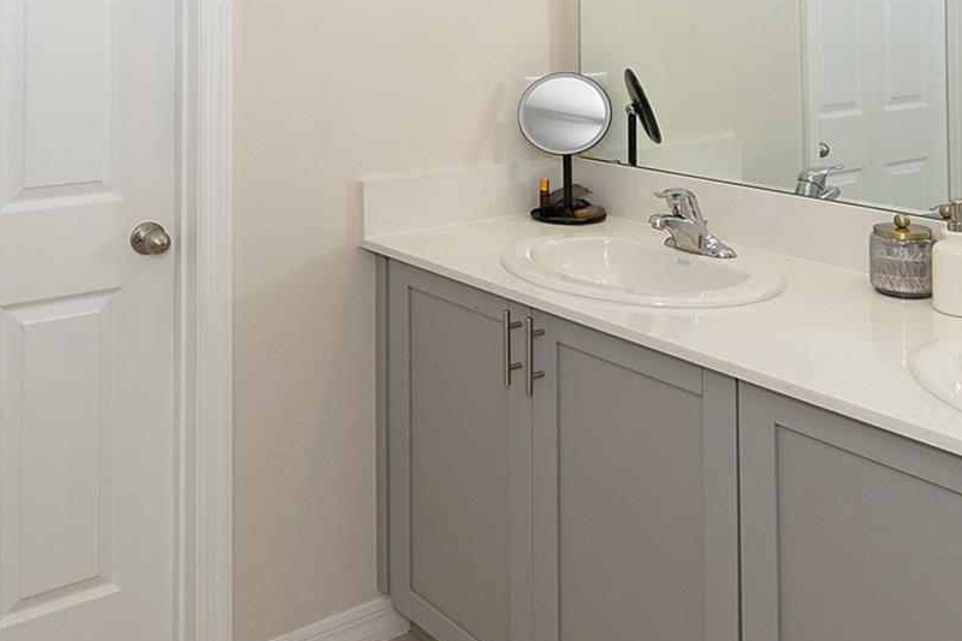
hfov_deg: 49.3
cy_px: 203
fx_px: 1042
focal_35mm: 39
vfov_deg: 33.8
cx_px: 400
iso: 200
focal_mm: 13
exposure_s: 1/60
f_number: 10
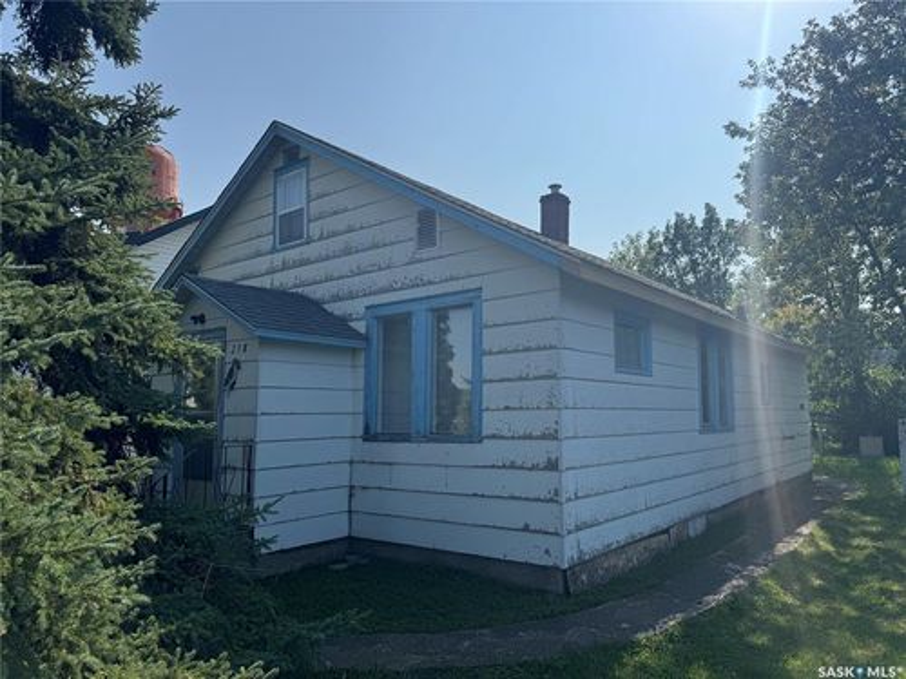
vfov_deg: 56.8
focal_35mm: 24
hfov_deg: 71.6
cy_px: 340
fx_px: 628
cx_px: 453
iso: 80
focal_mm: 6.76
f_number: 1.78
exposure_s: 1/7092
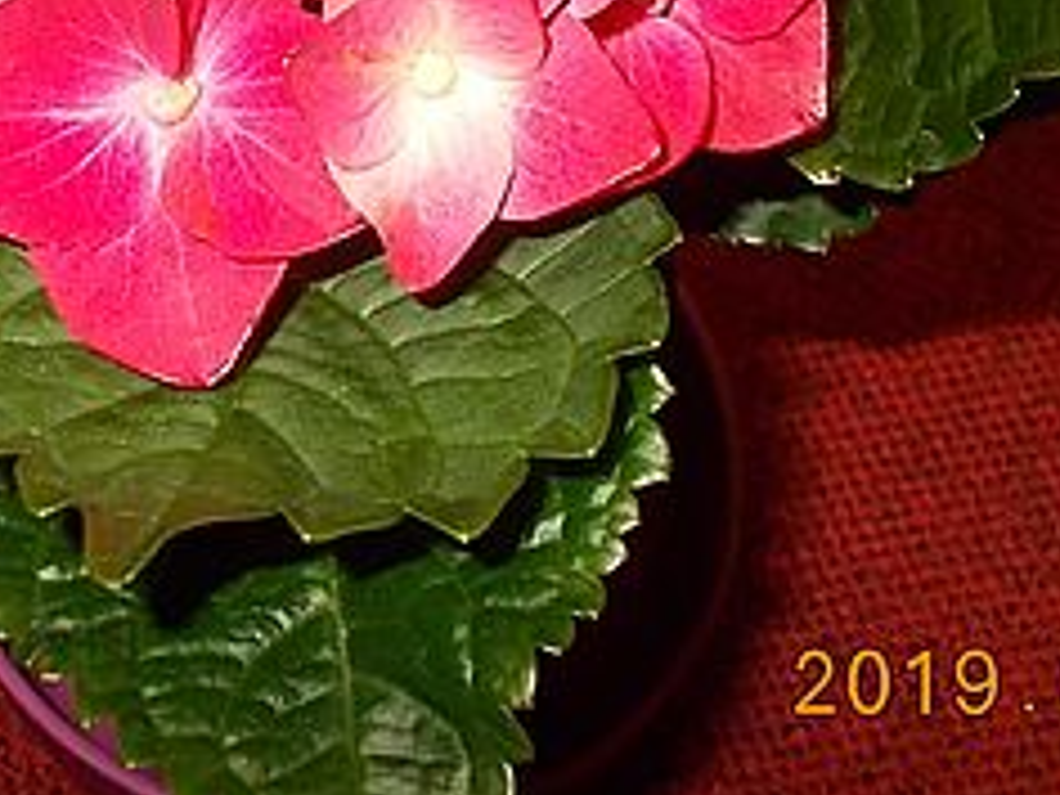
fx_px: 2021
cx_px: 337
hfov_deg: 29.2
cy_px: -90
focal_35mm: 66
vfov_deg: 21.1
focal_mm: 4.6
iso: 200
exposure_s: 1/25
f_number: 3.2
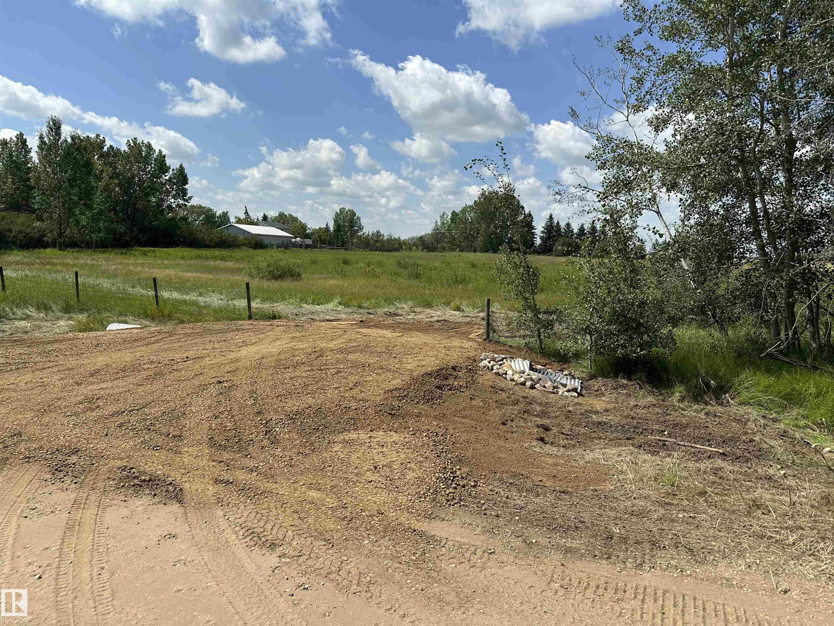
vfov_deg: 56.8
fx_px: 578
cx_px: 417
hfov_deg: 71.6
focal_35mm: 24
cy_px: 313
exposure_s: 1/5848
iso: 80
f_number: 1.78
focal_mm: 6.86
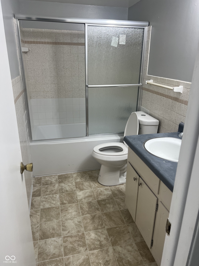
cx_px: 100
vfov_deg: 67.3
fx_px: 199
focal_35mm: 26
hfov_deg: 53.1
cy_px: 133
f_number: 1.5
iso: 100
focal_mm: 5.7
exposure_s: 1/120
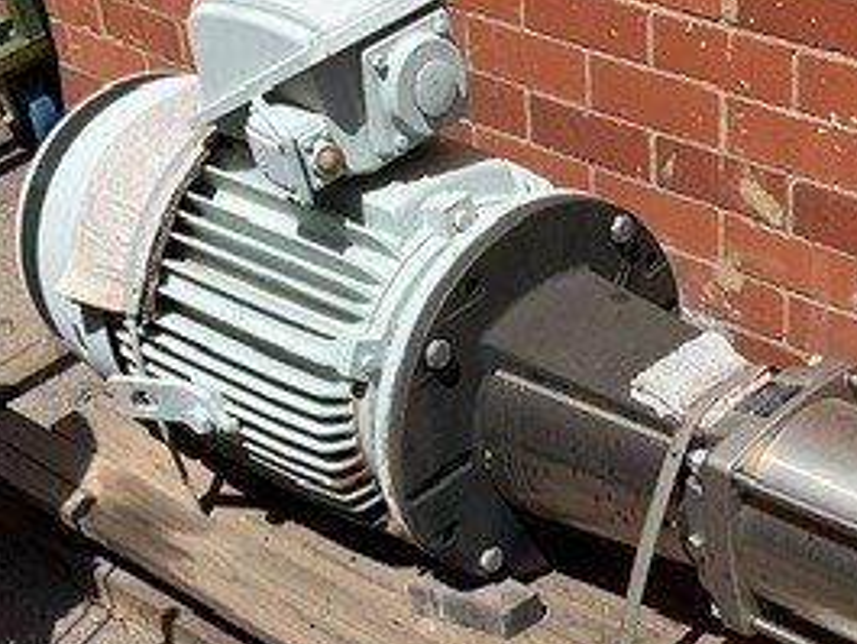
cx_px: 721
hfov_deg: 27.1
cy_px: 482
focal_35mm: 70
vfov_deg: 20.9
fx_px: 1734
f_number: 1.8
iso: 16
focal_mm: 3
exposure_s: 1/2538
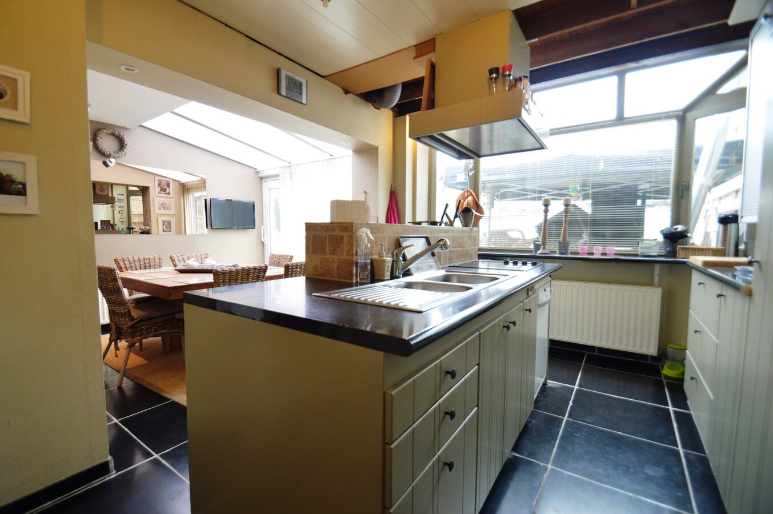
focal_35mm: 15
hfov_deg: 100.4
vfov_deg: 77.2
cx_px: 386
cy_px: 257
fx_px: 322
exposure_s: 1/60
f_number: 4
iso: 400
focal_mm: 10
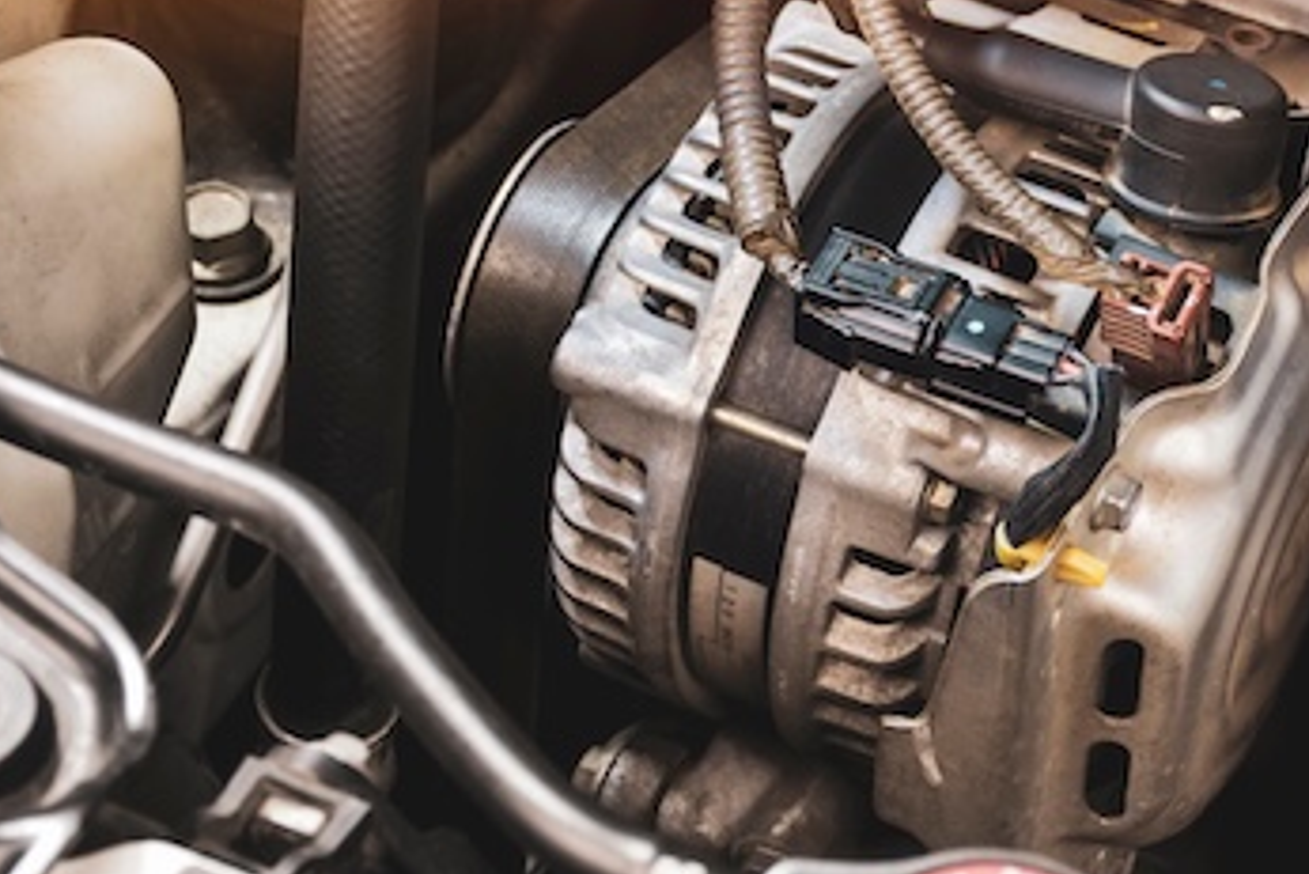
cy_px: 397
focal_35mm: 130
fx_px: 4729
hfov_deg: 15.7
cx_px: 908
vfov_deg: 10.6
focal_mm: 50
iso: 250
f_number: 7.1
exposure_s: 1/20
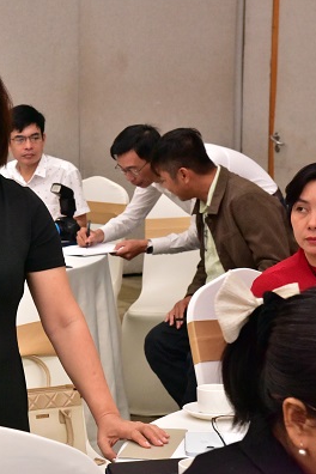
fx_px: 1317
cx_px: -16
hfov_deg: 13.5
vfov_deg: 20.4
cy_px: 236
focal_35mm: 100
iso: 6400
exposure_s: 1/80
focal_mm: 66
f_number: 10
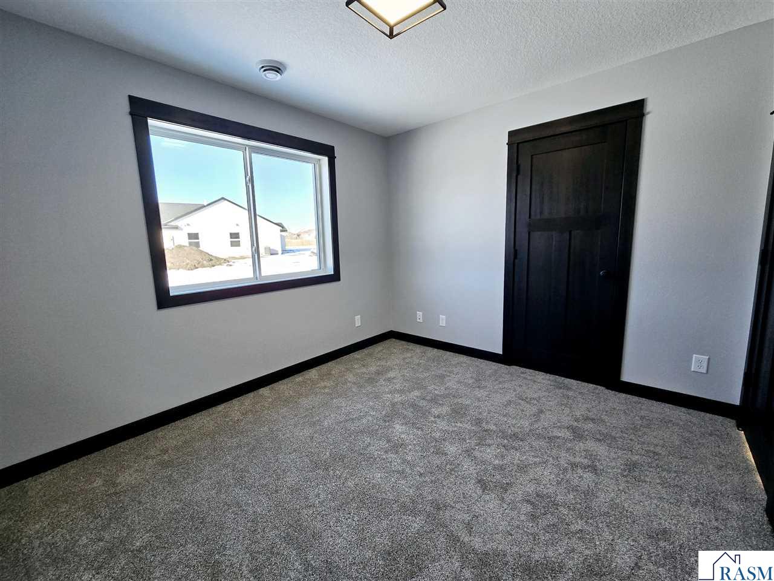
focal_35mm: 13
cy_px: 290
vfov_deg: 89.9
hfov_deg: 106.2
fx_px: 291
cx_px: 387
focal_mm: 2.2
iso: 100
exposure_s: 1/120
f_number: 2.2
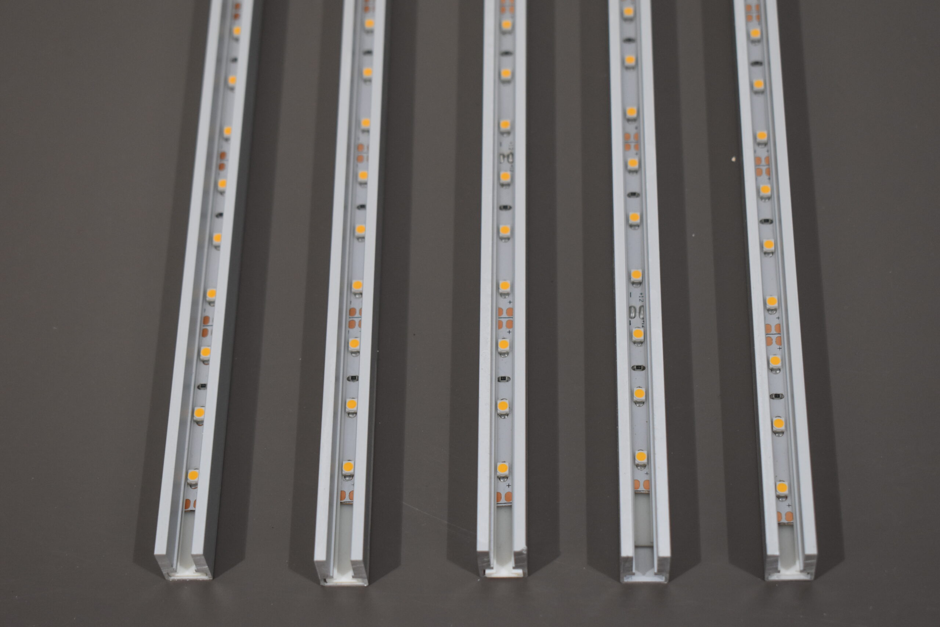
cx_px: 470
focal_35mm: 75
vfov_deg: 18.2
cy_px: 314
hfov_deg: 27.0
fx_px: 1958
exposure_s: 1/160
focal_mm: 50
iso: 800
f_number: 5.6
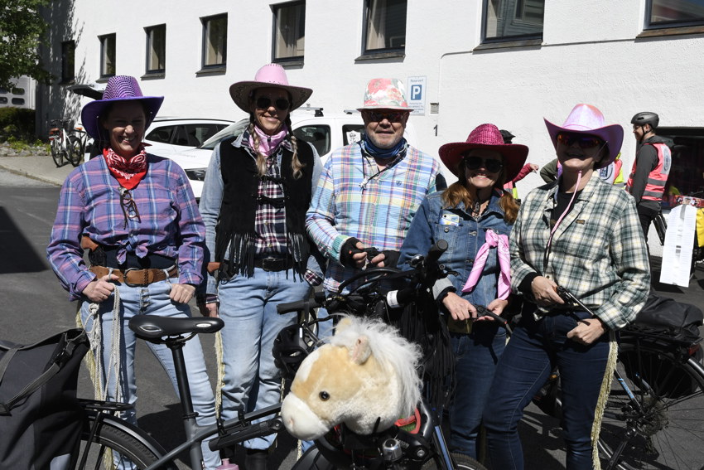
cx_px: 352
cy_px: 235
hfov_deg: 45.0
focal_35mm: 44
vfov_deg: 30.9
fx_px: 851
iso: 250
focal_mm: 29
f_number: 10
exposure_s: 1/640
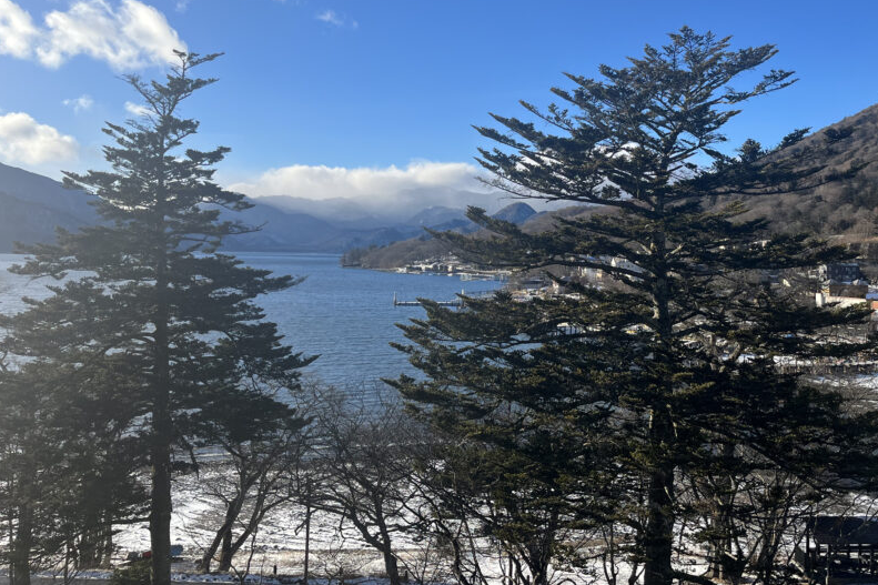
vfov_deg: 37.6
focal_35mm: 35
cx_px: 566
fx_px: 853
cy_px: 214
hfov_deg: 53.6
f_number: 1.6
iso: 50
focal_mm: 5.1
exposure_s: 1/3049
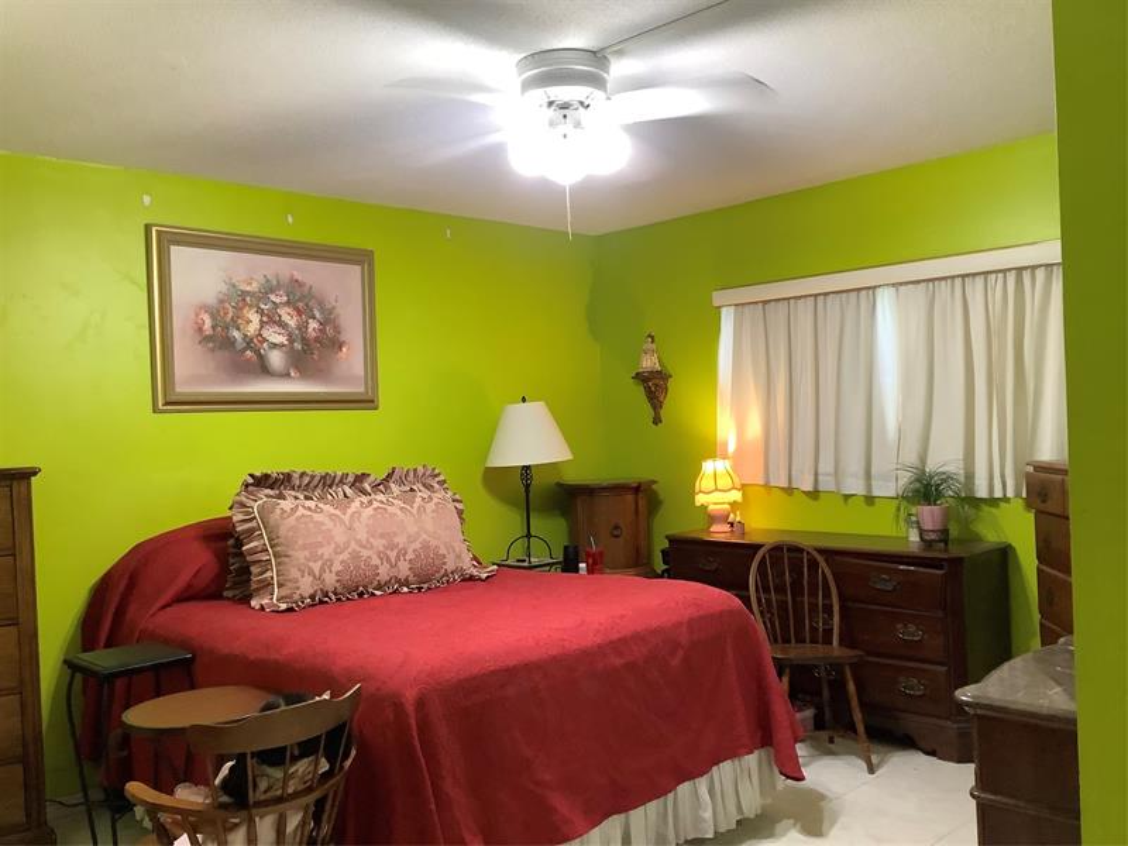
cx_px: 564
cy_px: 423
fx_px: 1010
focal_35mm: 31
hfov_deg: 58.4
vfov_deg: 45.4
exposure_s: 1/60
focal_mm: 3.3
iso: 250
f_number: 2.4
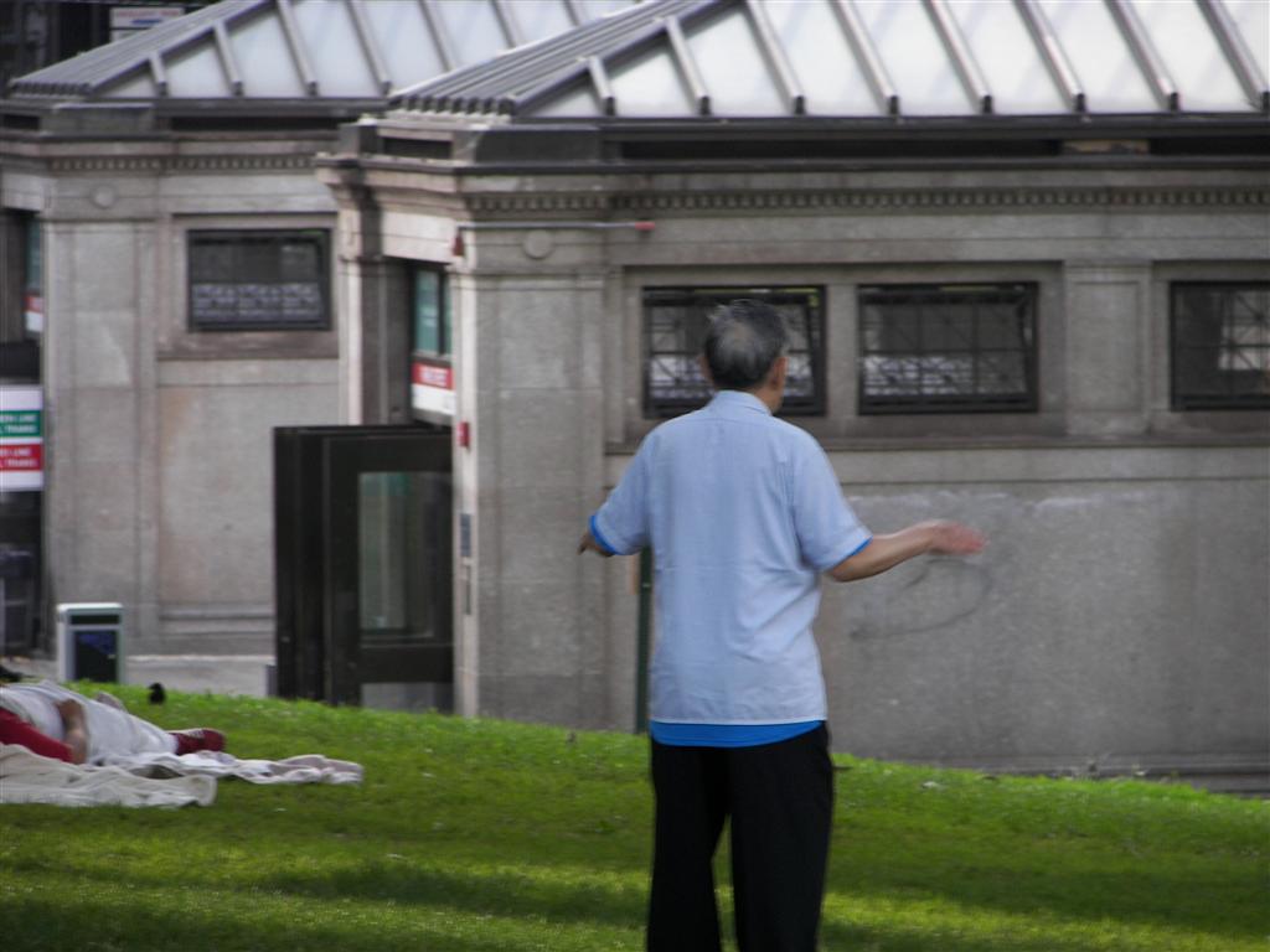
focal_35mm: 322
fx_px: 11814
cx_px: 635
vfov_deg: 4.6
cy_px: 476
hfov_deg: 6.2
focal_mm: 53.5
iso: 64
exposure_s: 1/80
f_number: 3.6
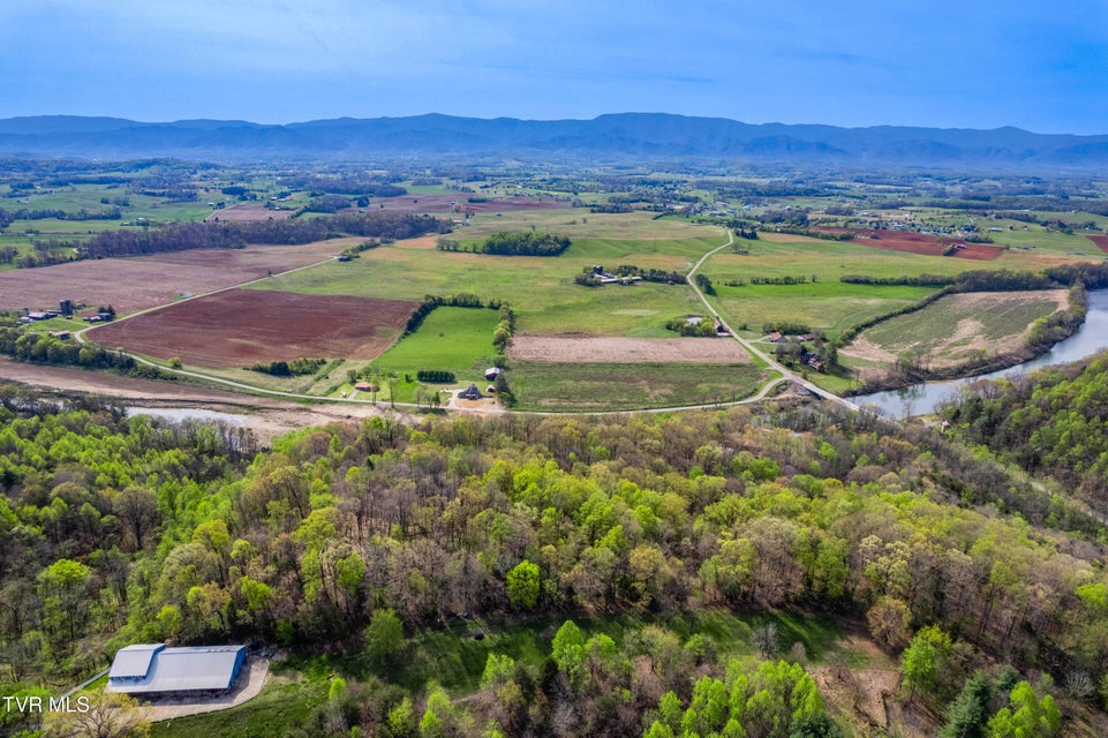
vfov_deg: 57.2
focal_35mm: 22
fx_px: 677
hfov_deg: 78.6
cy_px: 369
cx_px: 554
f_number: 2.8
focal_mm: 8.38
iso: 120
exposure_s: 1/2000
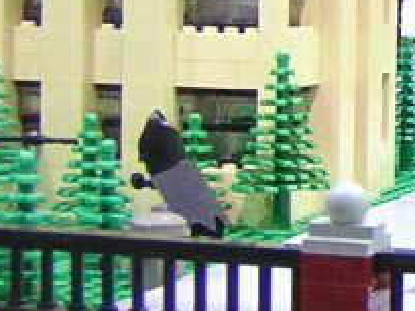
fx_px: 1690
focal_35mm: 141
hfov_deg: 13.3
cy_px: -16
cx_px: 590
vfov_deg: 10.4
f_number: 2.6
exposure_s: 1/3.6
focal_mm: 4.7
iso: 166
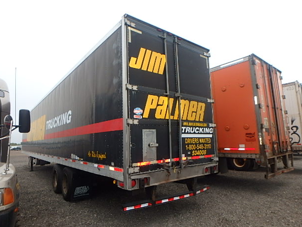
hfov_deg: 76.4
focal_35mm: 22
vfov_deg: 61.1
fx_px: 192
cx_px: 144
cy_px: 114
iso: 125
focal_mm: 3.7
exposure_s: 1/400
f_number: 3.5
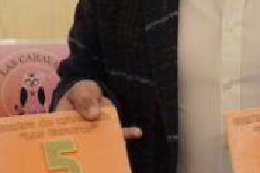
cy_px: 37
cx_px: 176
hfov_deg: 9.5
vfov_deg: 6.3
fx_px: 1559
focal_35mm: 216
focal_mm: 39
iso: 2000
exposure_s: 1/200
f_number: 4
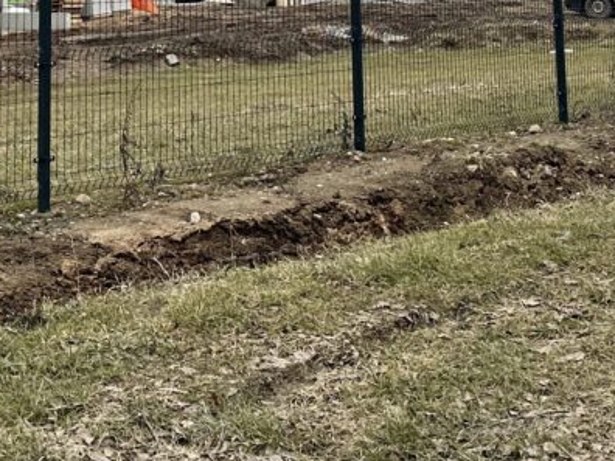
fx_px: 1102
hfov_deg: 28.0
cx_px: -87
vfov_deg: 21.5
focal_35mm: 62
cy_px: -127
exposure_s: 1/3058
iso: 80
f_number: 1.78
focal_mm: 6.86
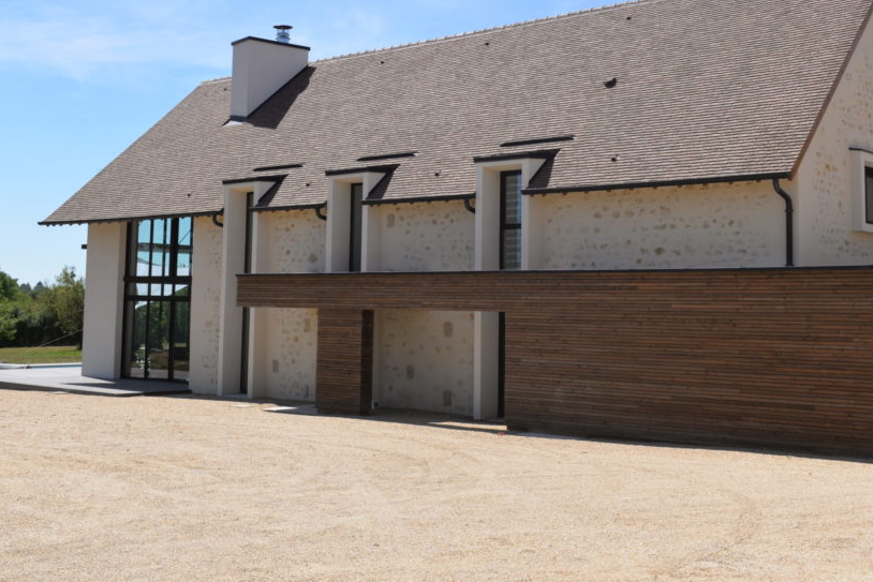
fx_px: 1116
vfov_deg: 29.0
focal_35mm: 46
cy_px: 182
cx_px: 477
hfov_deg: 42.7
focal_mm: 32
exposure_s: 1/200
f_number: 10
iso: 100
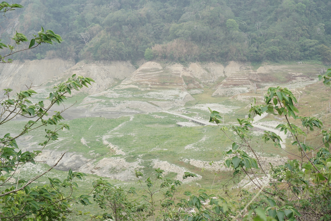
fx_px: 497
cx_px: 166
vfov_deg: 25.1
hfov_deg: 36.9
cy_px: 110
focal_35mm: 54
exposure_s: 1/100
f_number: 8
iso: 200
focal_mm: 54
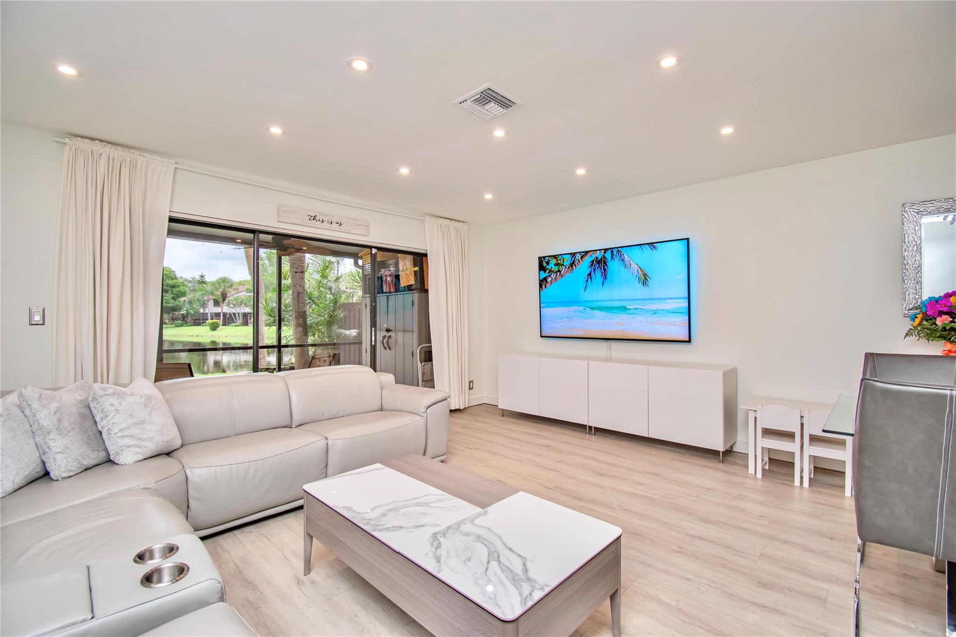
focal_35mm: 15
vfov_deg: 77.3
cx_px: 478
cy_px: 318
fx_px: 398
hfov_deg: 100.4
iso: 800
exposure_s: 1/100
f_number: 5
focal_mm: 10
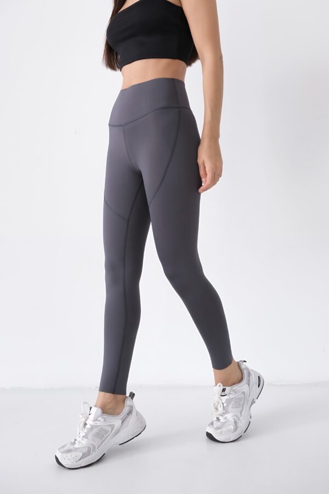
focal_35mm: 35
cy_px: 247
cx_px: 164
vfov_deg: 54.4
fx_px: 480
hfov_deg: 37.9
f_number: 5.6
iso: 2500
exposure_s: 1/60
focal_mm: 23.5
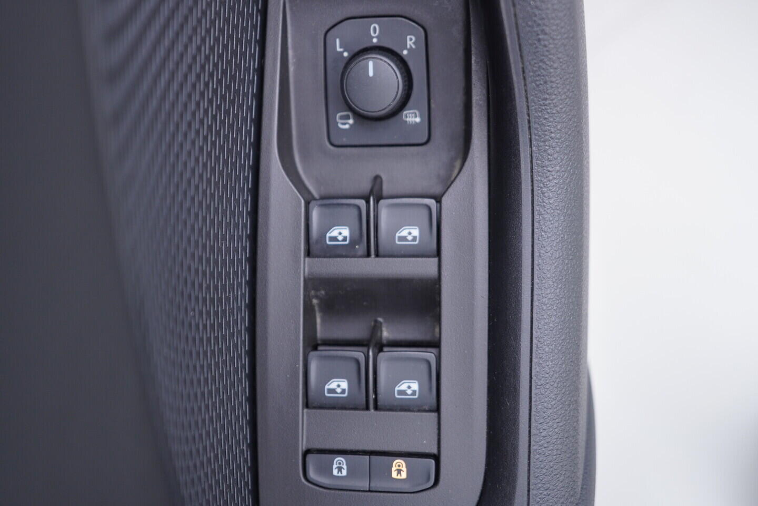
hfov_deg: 53.1
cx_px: 379
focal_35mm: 36
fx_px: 758
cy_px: 253
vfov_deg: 36.9
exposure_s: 1/40
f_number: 2.8
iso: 250
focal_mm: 24
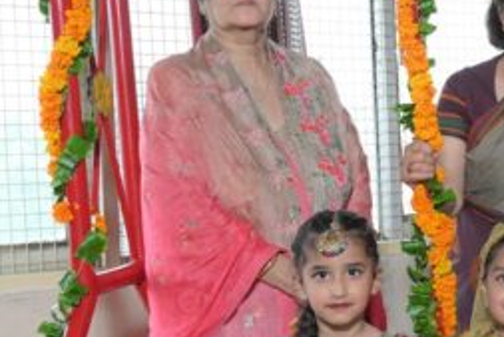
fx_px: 1380
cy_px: 226
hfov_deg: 19.9
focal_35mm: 99
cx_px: 540
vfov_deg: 13.9
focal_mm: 32.5
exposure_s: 1/160
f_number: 7.1
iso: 1600
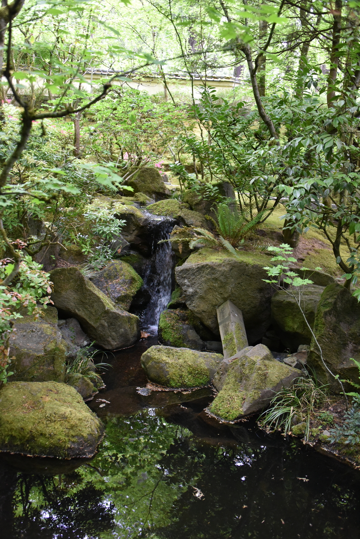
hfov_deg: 38.9
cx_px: 180
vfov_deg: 55.8
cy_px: 270
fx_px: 510
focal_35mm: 34
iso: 4000
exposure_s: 1/80
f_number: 3.8
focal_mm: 34
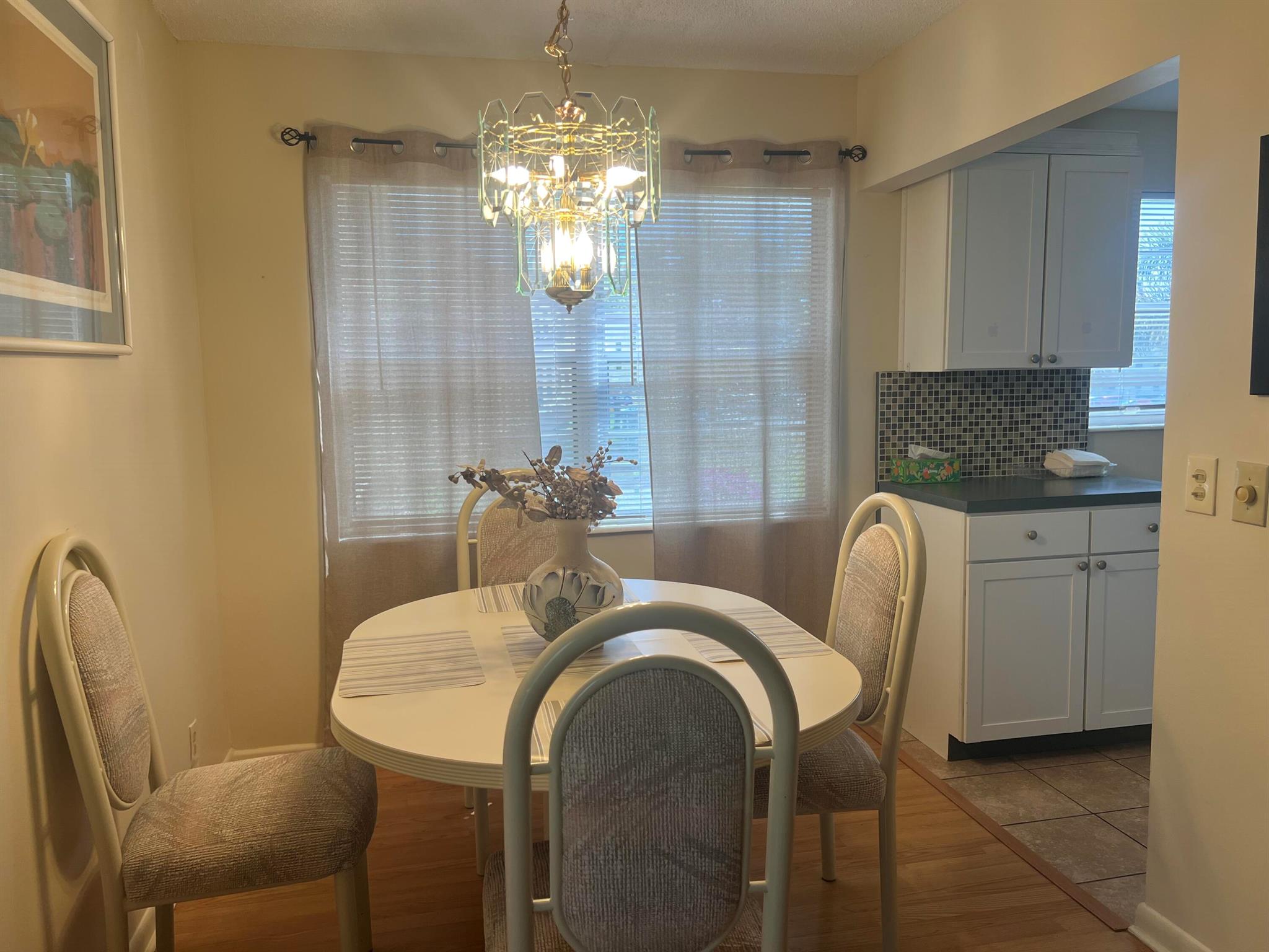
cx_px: 634
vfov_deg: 53.1
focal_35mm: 26
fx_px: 953
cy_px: 476
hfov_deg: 67.3
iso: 40
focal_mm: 5.7
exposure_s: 1/126
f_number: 1.5
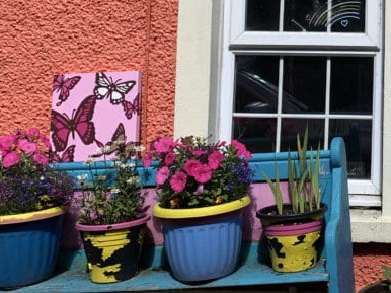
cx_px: 416
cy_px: -19
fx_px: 779
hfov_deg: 26.3
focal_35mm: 69
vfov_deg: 20.4
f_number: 1.8
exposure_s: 1/1916
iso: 25
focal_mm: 4.25
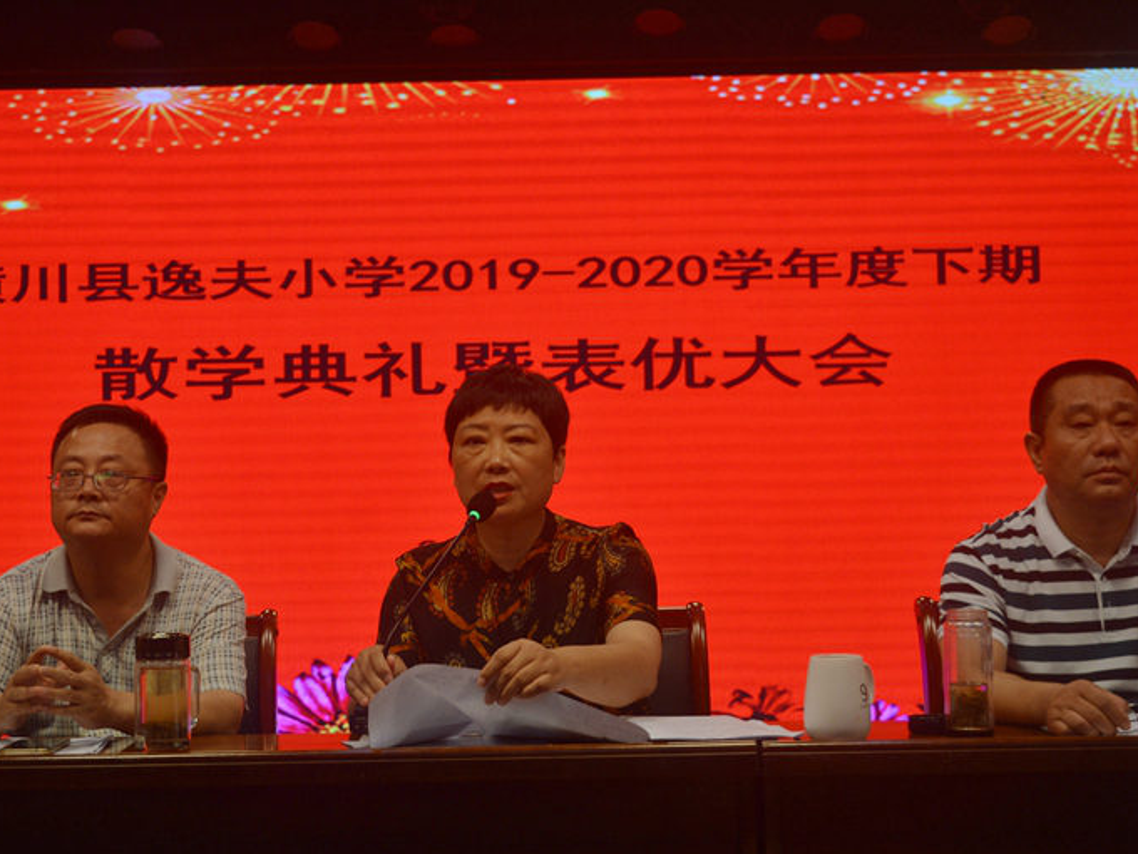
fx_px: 2005
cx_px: 485
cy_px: 431
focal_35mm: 61
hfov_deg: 31.6
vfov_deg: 24.0
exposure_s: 1/125
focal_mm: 36
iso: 280
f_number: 5.6
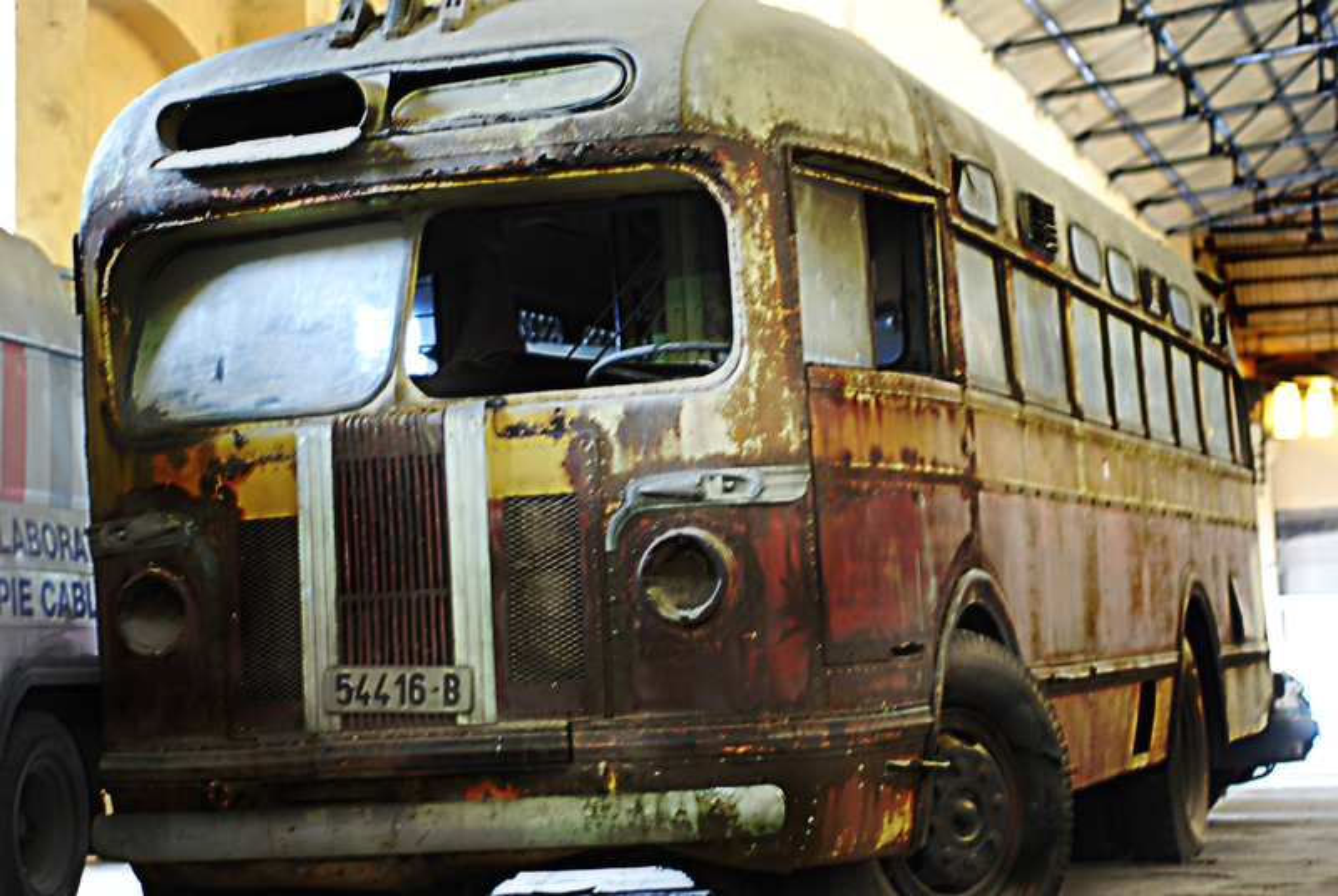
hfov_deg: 27.0
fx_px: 2792
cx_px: 669
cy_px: 448
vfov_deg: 18.2
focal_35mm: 75
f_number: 1.8
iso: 200
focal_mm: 50
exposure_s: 1/1.6
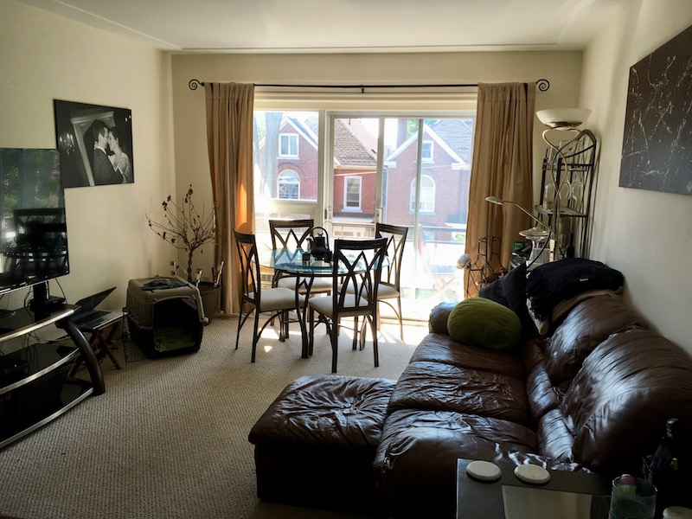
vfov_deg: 48.2
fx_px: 580
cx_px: 346
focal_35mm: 29
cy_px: 260
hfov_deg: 61.7
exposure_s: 1/120
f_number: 2.2
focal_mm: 4.15
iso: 40
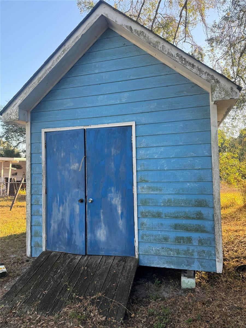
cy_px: 164
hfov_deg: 56.8
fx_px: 227
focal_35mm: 24
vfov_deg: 71.6
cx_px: 123
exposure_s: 1/315
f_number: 1.78
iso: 80
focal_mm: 6.76
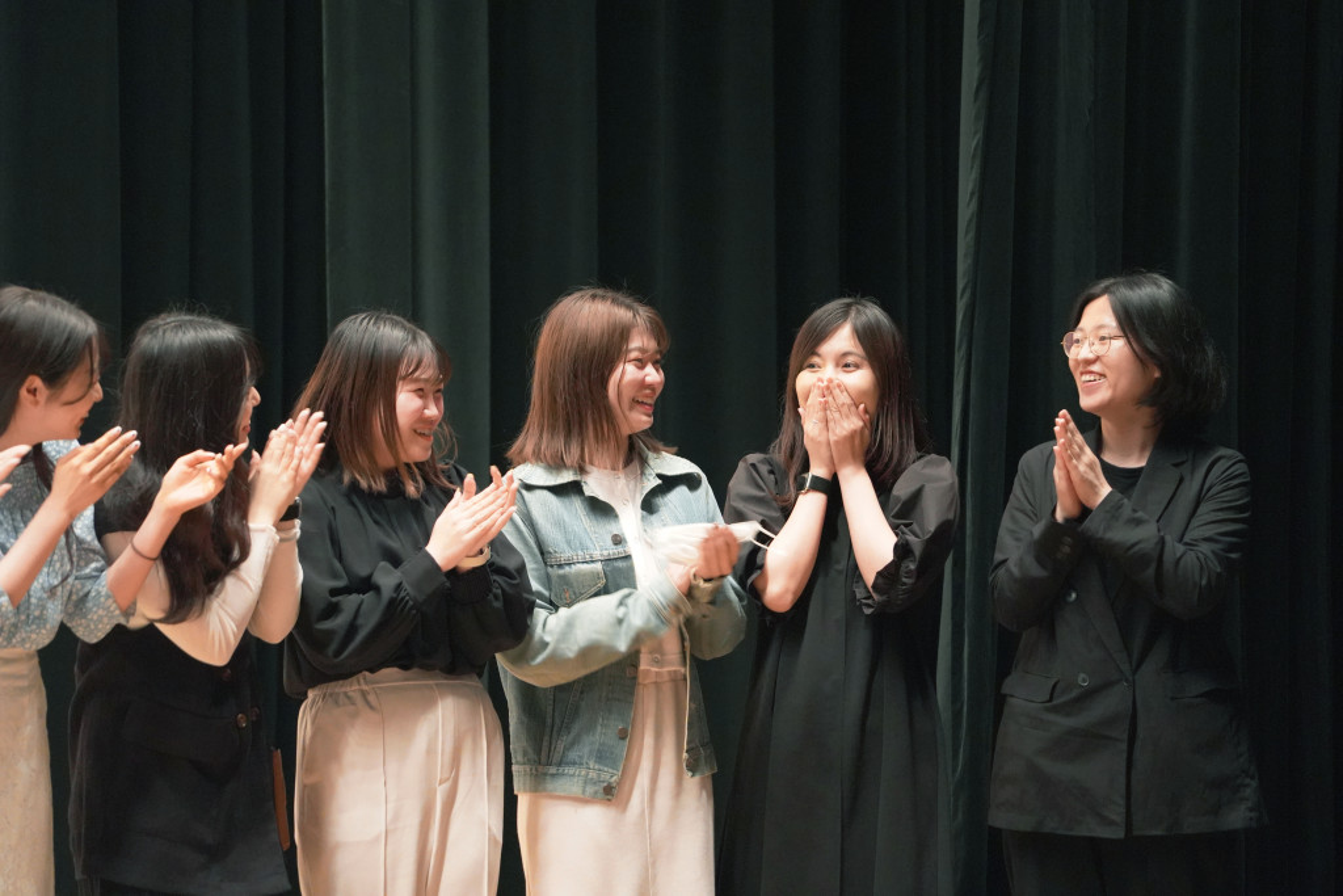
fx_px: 7462
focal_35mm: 200
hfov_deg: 10.3
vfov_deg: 6.9
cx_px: 672
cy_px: 448
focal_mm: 200
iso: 12800
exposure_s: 1/125
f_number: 4
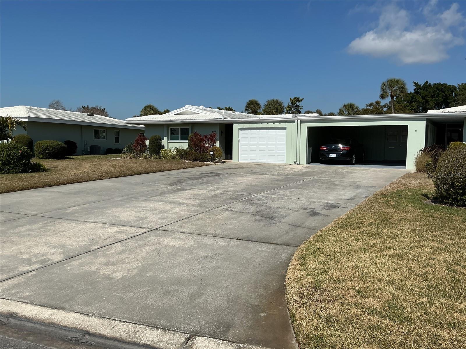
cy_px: 174
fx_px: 390
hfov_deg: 61.7
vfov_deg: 48.2
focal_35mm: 29
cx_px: 233
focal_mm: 3
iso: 25
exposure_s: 1/4065
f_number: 1.8
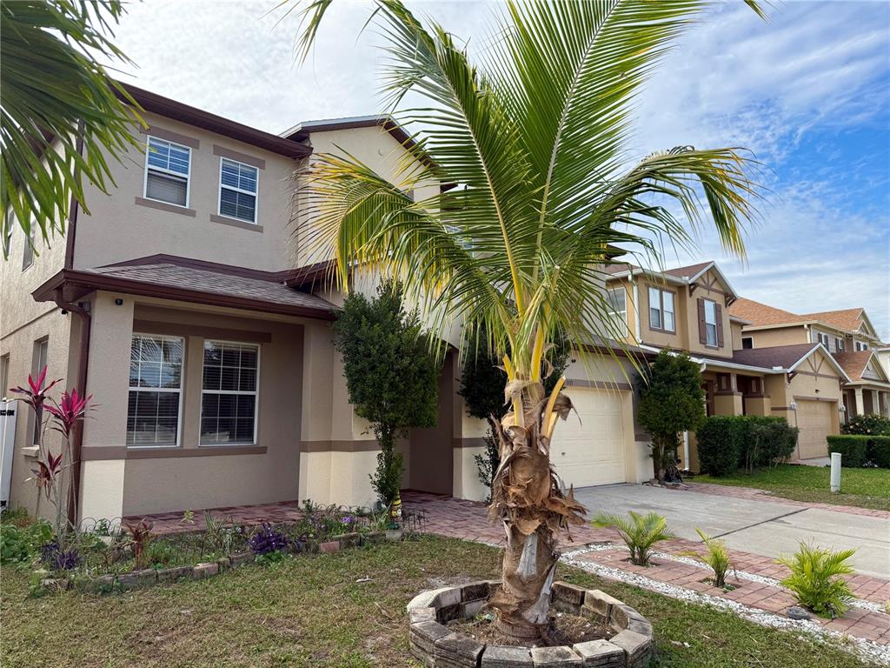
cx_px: 445
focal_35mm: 24
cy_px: 334
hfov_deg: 71.6
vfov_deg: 56.8
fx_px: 617
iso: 100
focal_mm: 6.76
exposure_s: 1/2611
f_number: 1.78
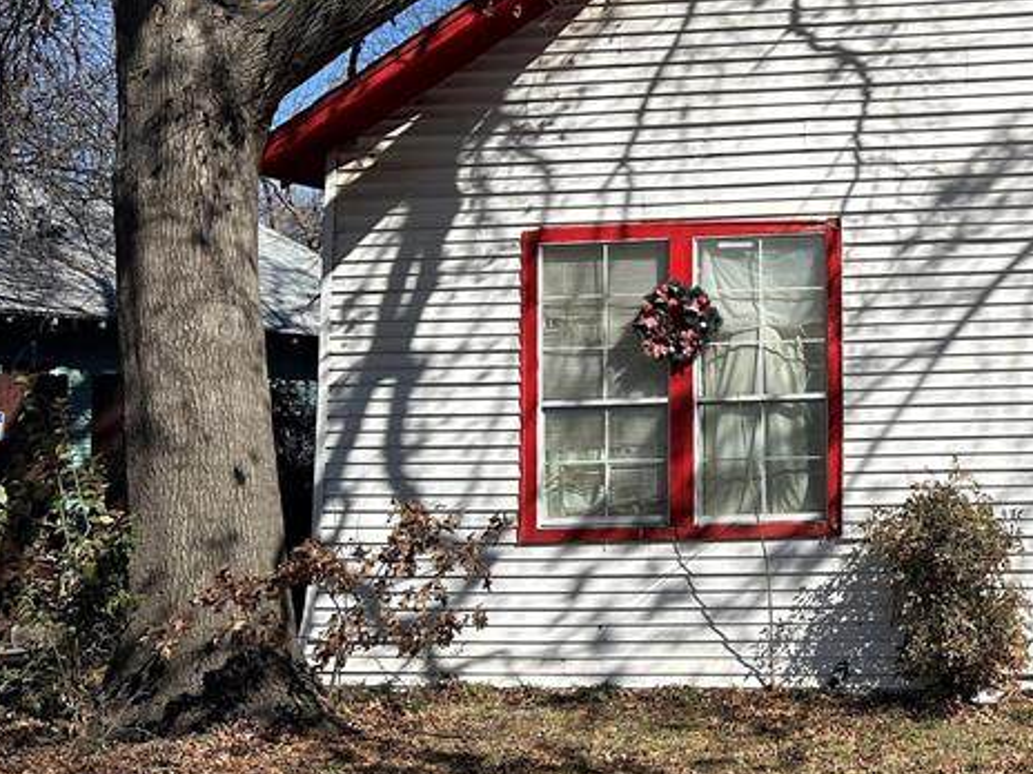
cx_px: 1113
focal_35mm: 53
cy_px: 338
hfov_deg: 32.2
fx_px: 1582
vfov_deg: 27.5
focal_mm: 6.86
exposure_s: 1/5848
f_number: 1.78
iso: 80
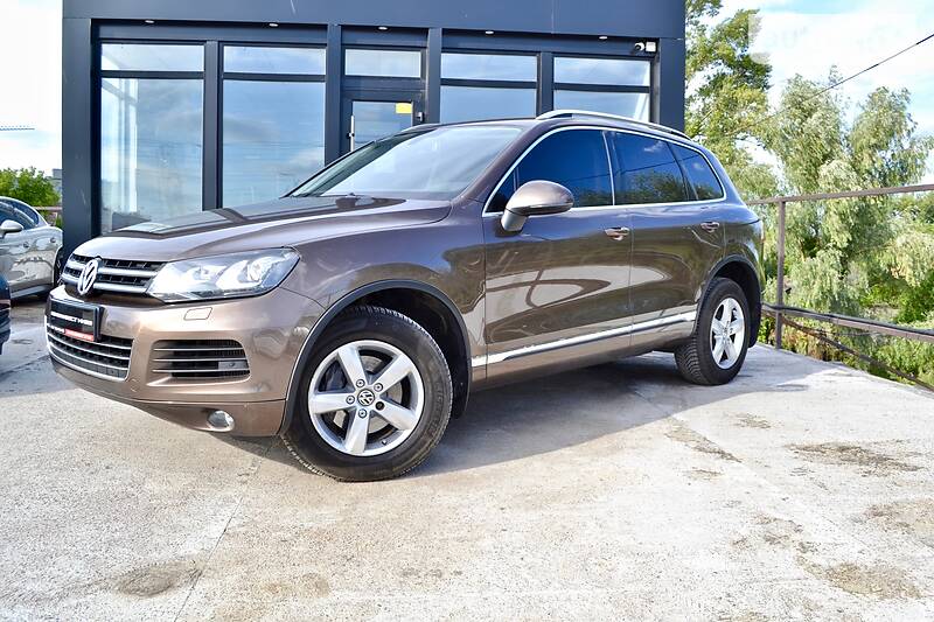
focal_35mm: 30
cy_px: 311
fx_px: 778
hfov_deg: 61.9
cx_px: 467
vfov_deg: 43.6
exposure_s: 1/100
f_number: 6.3
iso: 100
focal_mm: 20
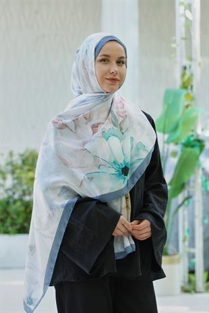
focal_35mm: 110
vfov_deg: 18.6
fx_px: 956
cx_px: 104
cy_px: 156
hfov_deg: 12.5
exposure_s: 1/125
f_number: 5.6
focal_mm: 110
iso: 500
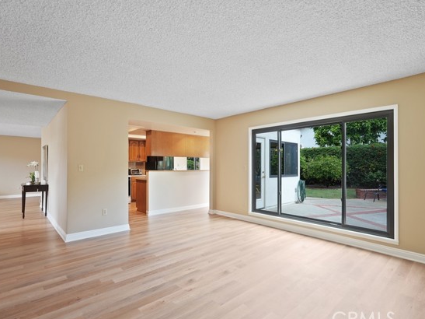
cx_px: 200
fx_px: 221
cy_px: 164
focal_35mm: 18
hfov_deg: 87.7
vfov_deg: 71.6
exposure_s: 1/15
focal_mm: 16
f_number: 4
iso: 640
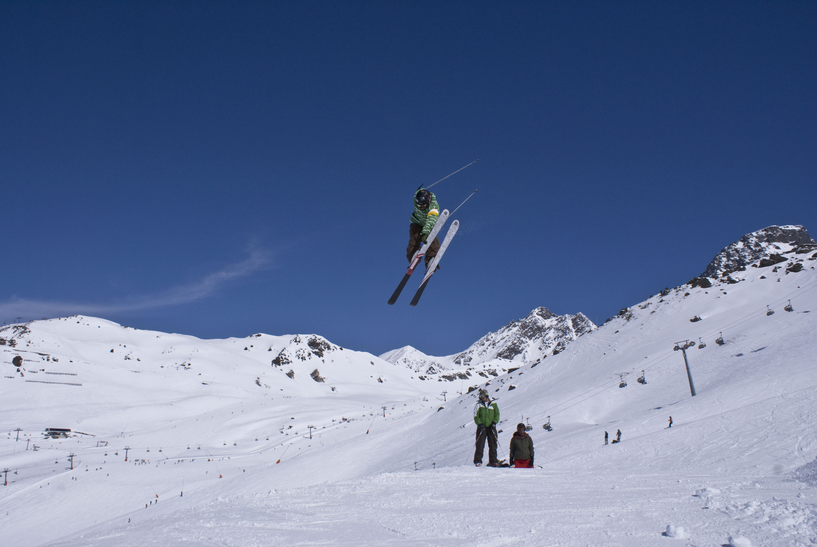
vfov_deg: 43.7
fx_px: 682
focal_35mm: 30
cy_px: 274
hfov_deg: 61.9
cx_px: 408
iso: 200
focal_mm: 20
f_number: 13
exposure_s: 1/1000
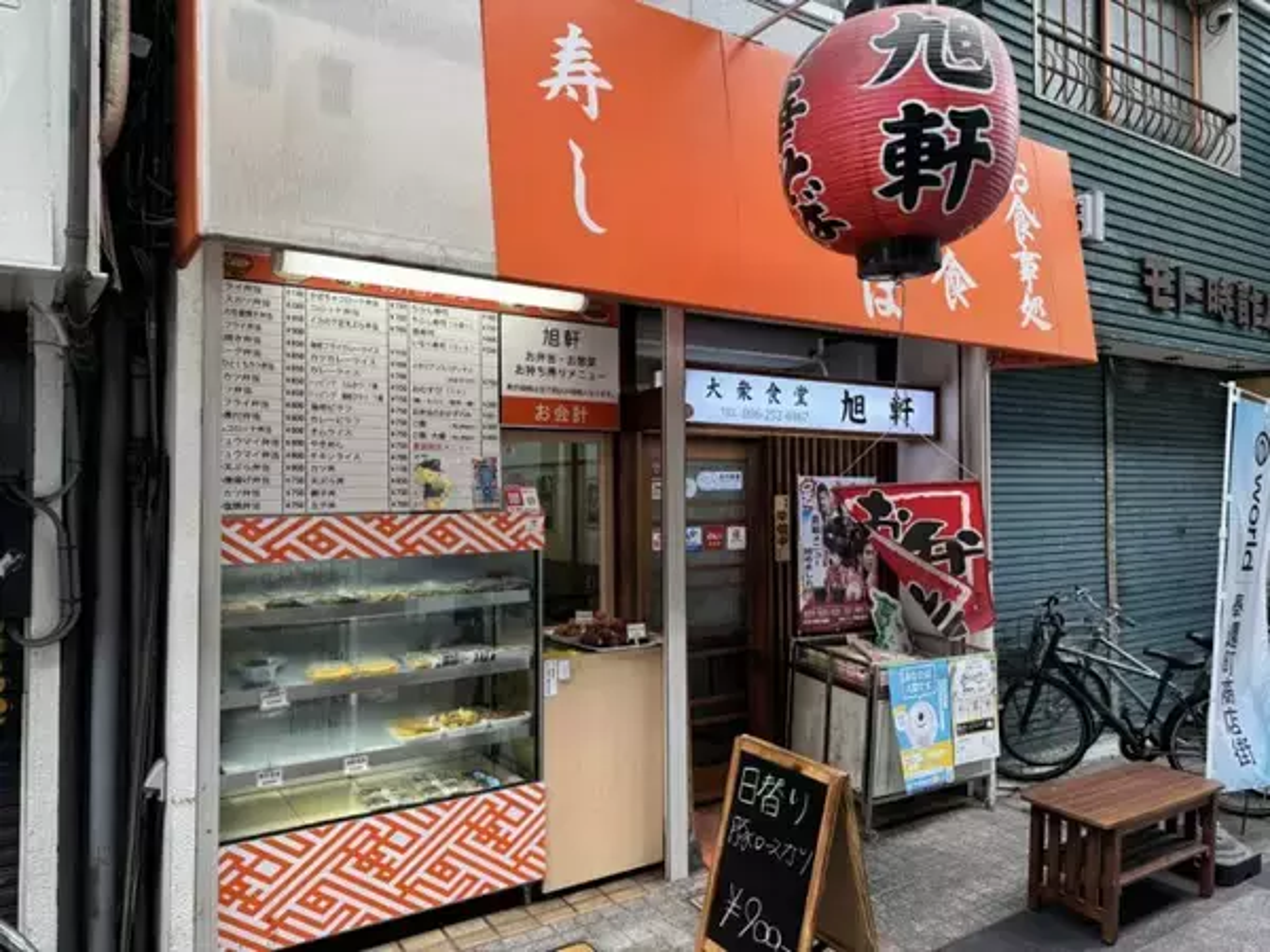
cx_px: 635
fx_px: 881
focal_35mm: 24
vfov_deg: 56.8
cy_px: 476
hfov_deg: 71.6
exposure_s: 1/120
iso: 80
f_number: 1.78
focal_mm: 6.76
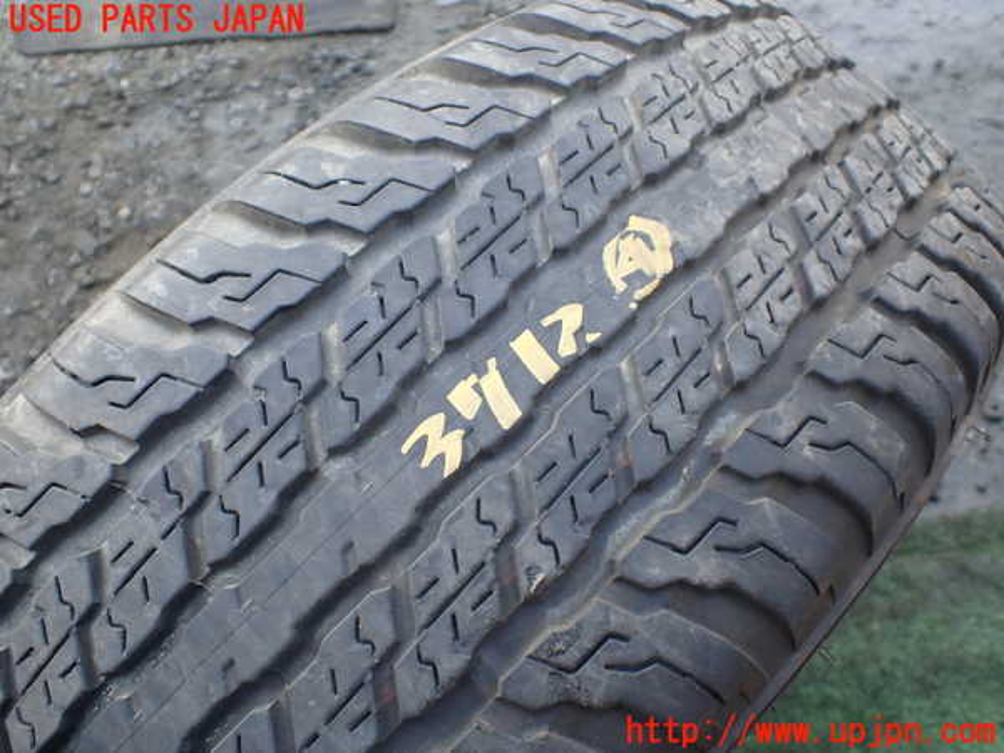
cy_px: 376
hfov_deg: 60.0
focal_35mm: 30
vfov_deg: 46.8
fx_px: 870
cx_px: 502
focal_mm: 5.4
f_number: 2.3
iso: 160
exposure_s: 1/125
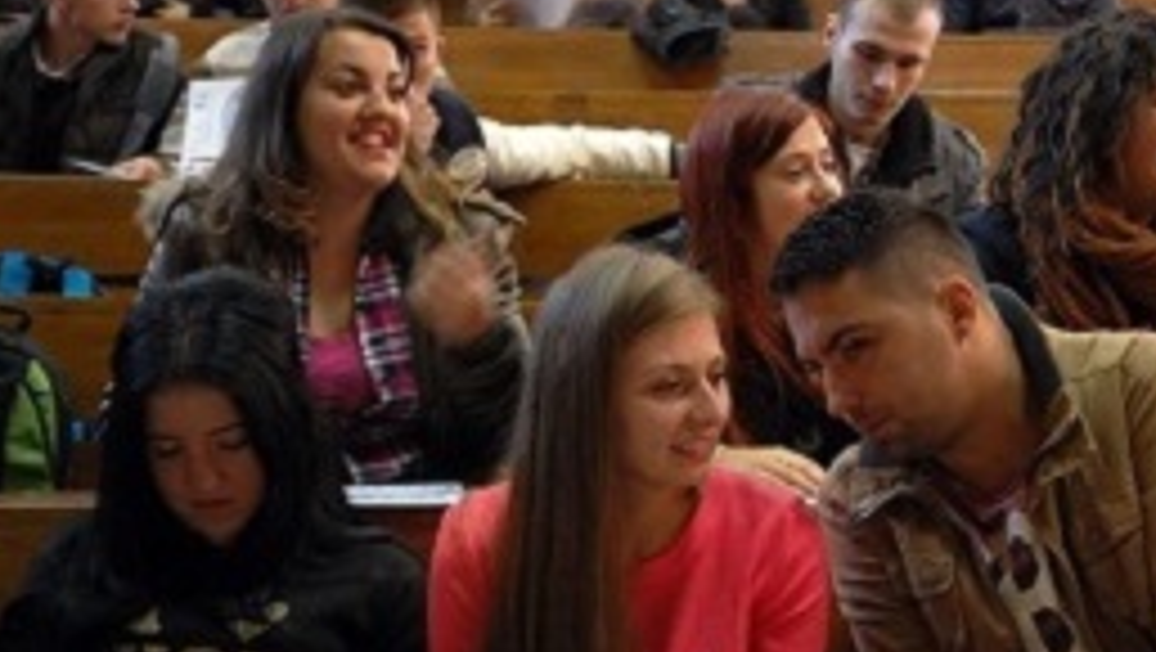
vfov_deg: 15.3
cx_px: 834
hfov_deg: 26.6
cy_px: 441
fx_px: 2423
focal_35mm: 79
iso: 400
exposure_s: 1/40
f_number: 2.8
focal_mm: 32
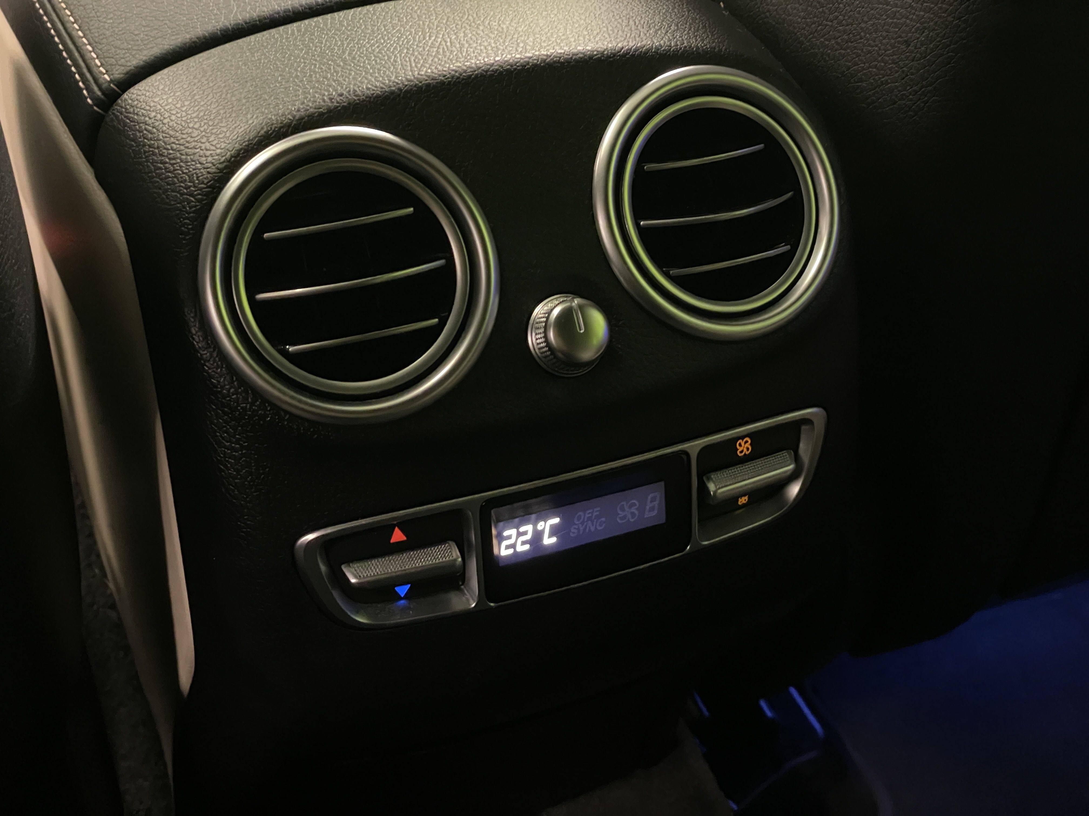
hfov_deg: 36.8
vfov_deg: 28.0
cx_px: 544
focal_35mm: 52
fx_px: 1636
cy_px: 408
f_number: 2
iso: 1600
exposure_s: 1/25
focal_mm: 6
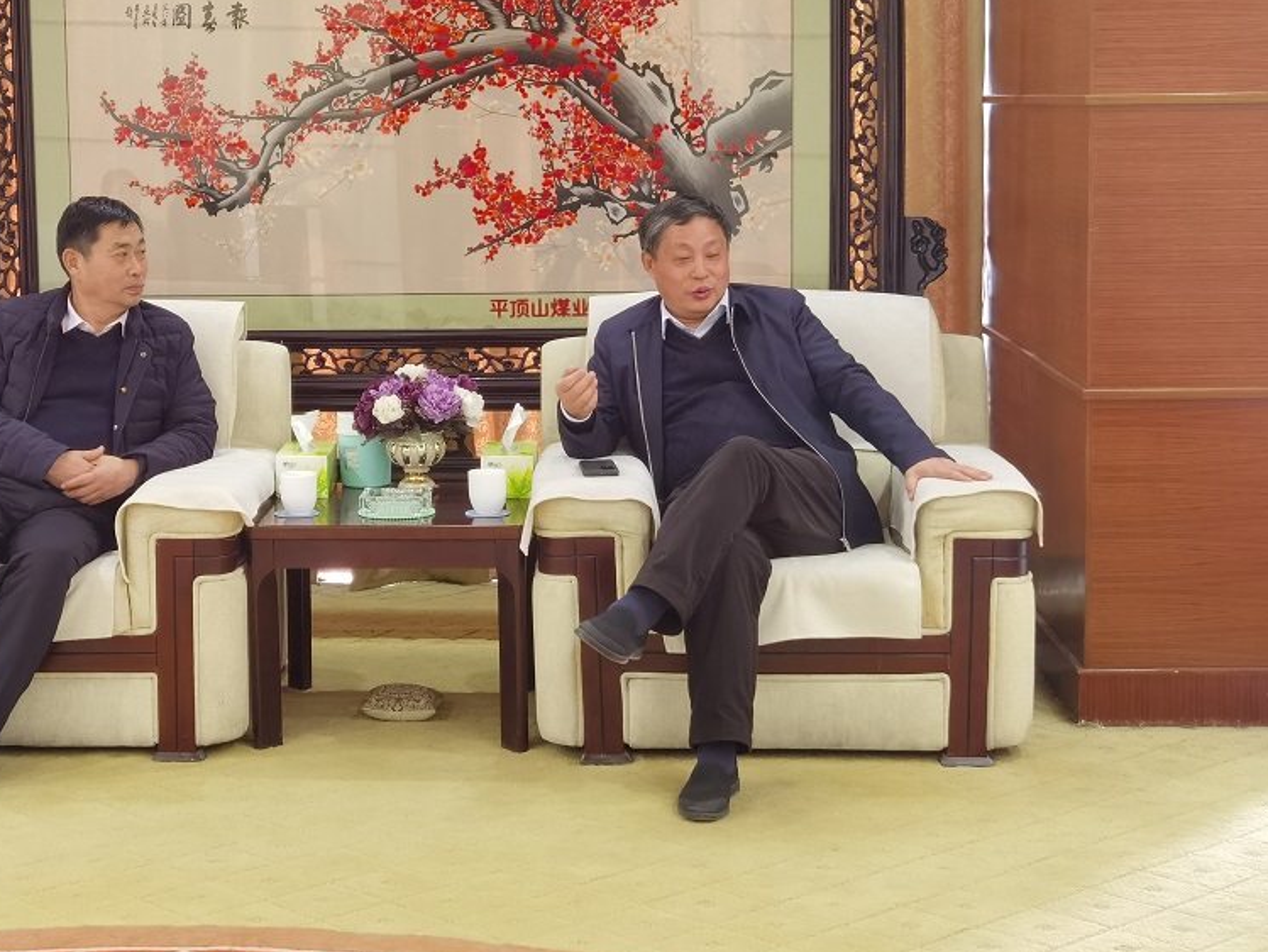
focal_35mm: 67
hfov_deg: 28.7
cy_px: 395
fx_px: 2455
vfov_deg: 21.9
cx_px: 408
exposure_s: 1/50
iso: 200
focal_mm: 6.71
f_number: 1.9
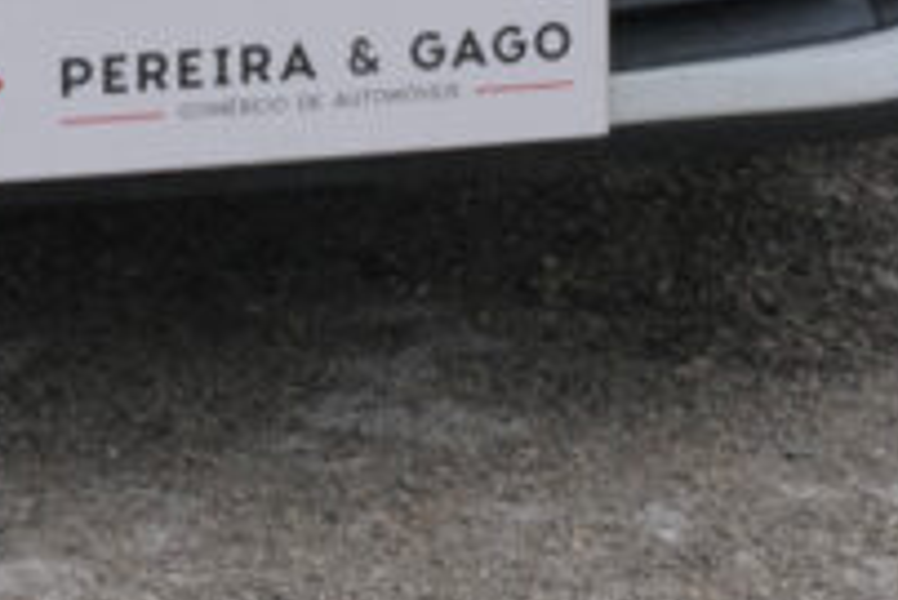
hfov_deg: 10.0
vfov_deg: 6.5
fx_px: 5067
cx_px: -209
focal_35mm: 203
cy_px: -660
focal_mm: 26.4
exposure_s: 1/320
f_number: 9
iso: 320
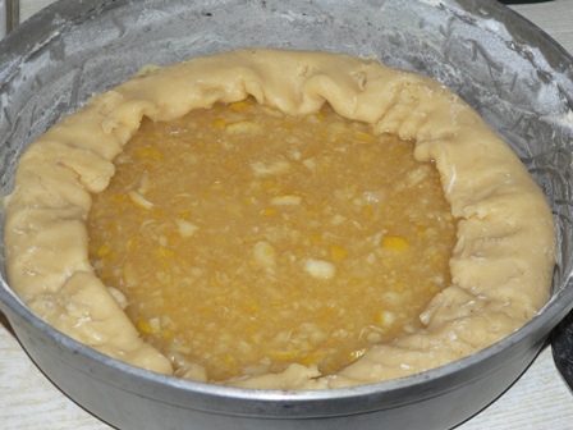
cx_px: 286
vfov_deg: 13.6
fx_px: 1804
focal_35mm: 109
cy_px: 215
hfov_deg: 18.0
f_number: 3.2
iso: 100
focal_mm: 18.2
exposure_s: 1/60
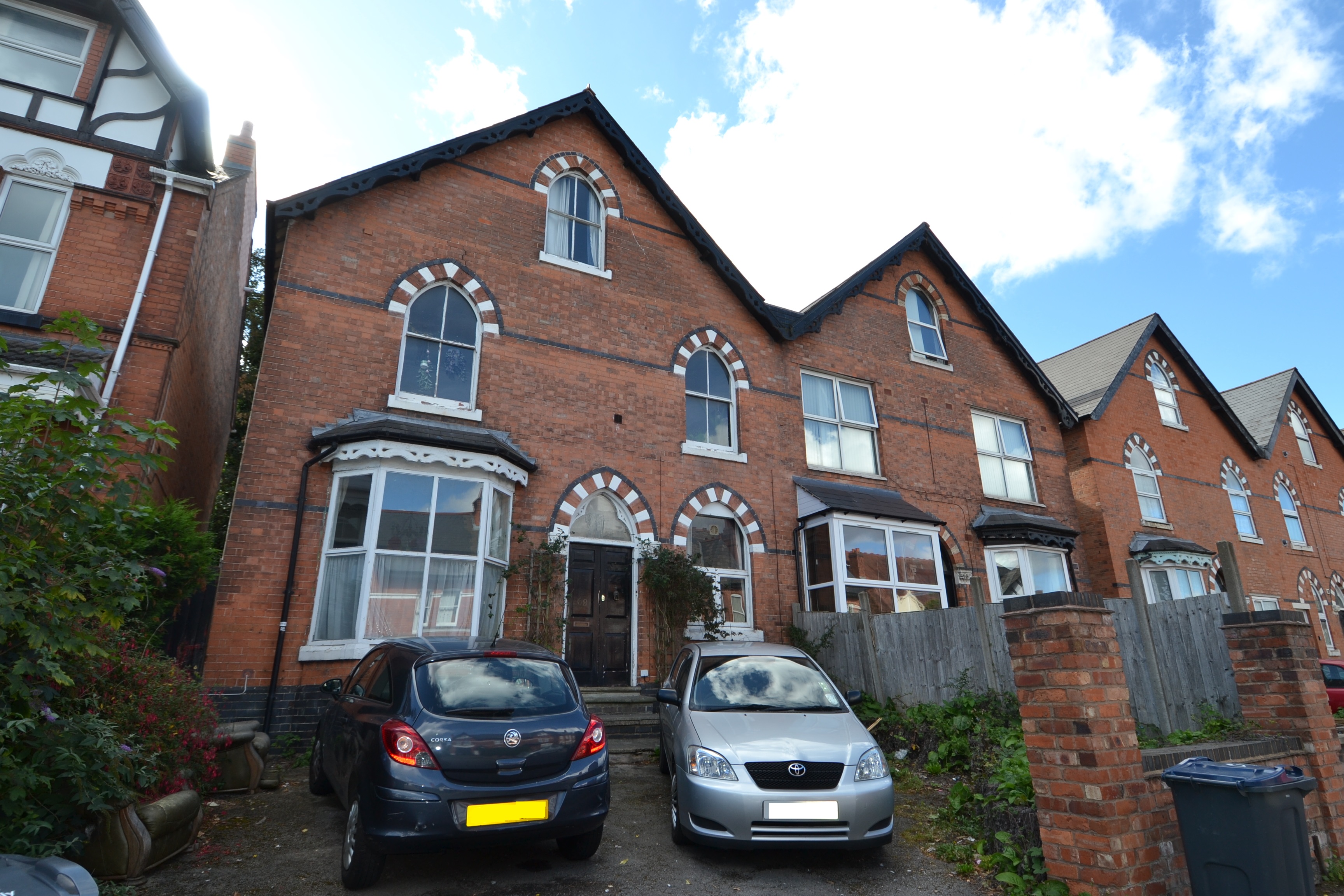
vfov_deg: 67.4
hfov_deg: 90.0
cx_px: 672
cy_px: 448
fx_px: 672
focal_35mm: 18
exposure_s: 1/200
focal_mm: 12
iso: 100
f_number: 7.1
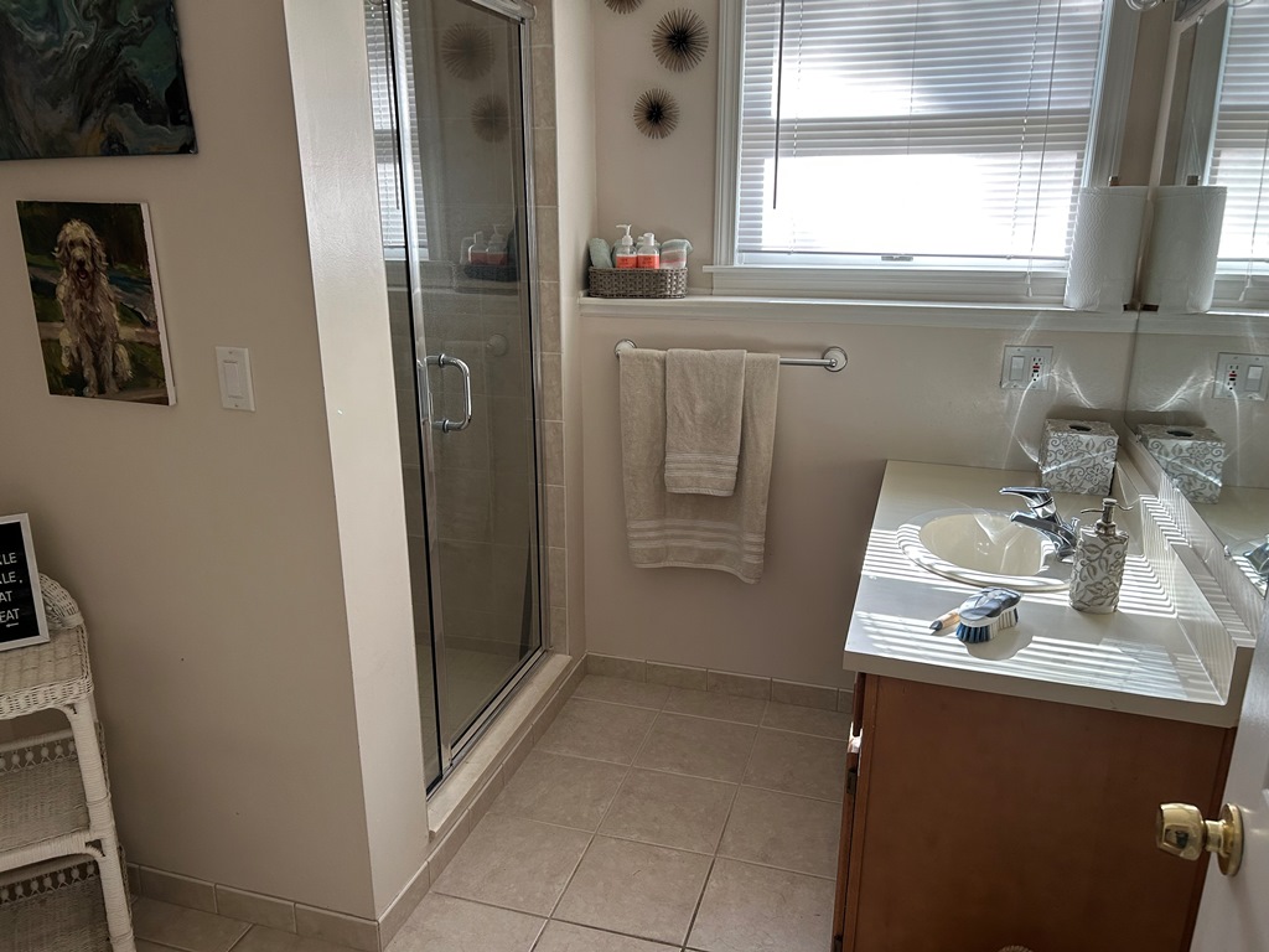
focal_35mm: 26
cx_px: 634
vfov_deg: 53.1
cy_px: 476
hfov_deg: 67.3
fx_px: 953
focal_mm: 5.7
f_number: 1.5
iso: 125
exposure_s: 1/120
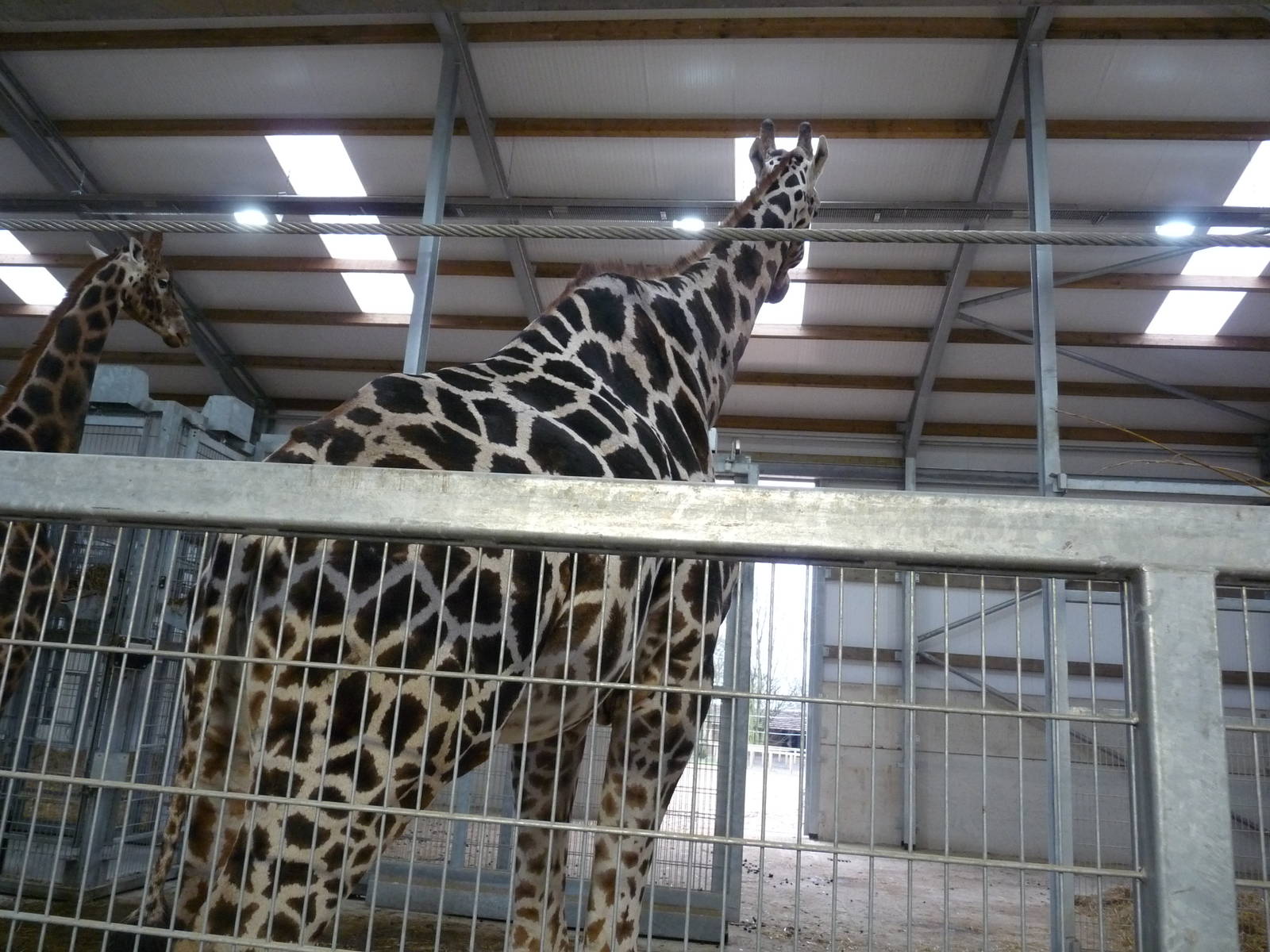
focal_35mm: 27
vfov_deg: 51.4
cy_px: 476
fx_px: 991
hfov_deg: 65.3
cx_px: 635
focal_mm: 4.8
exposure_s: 1/25
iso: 400
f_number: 2.8
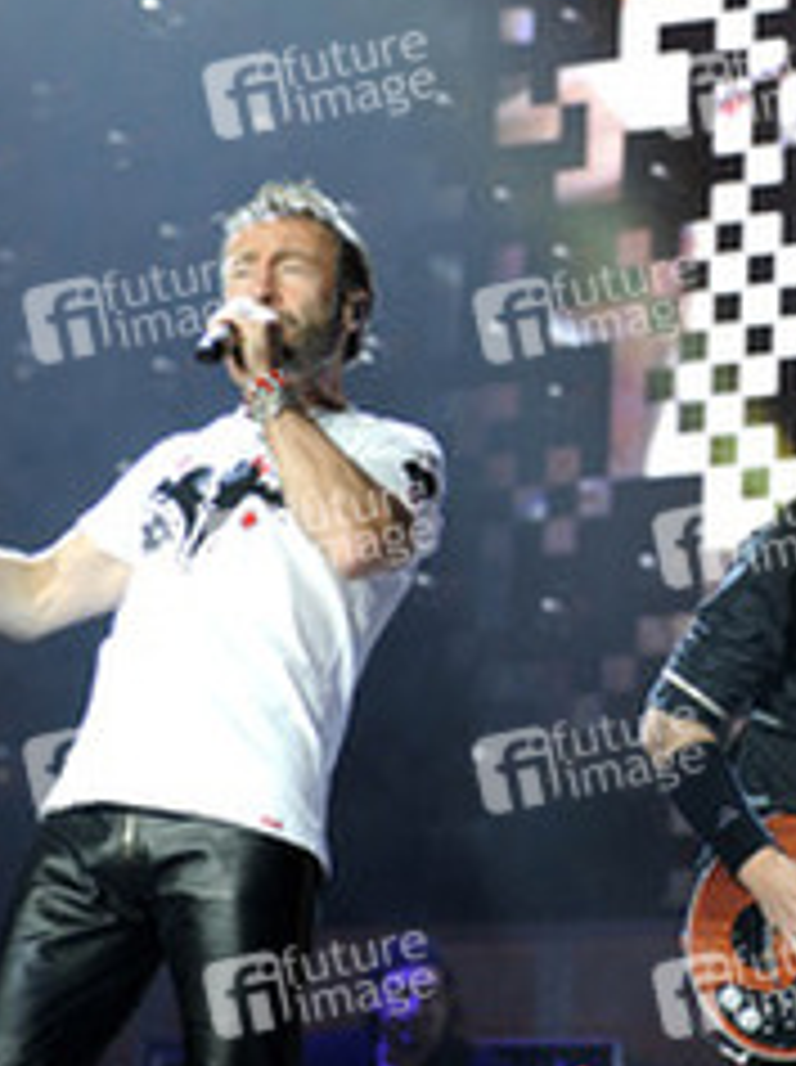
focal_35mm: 174
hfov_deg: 8.5
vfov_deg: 11.4
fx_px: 5349
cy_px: 423
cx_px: 650
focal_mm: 95
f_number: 3.5
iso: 1000
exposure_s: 1/400
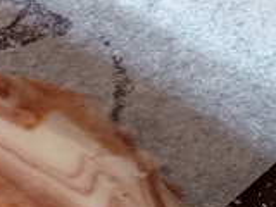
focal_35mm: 122
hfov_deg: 13.3
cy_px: 225
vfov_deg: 12.0
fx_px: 973
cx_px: -319
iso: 250
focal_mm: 4.65
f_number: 1.8
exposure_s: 1/50
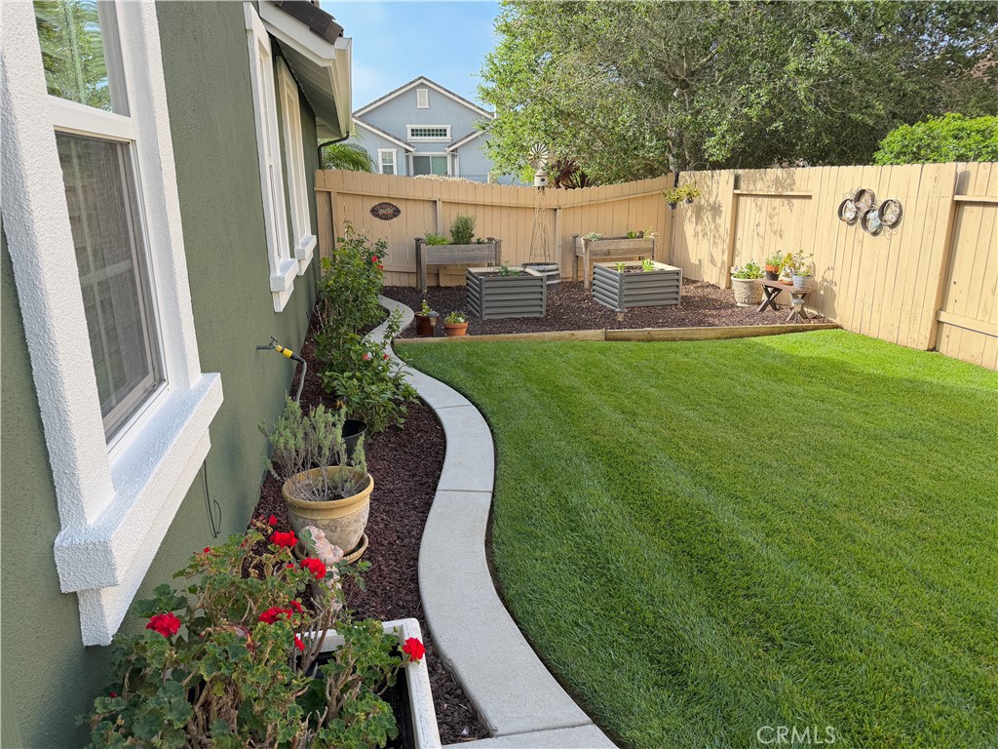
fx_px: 692
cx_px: 499
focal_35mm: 24
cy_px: 374
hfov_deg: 71.6
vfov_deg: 56.8
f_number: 1.78
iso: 100
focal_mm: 6.76
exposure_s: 1/1385
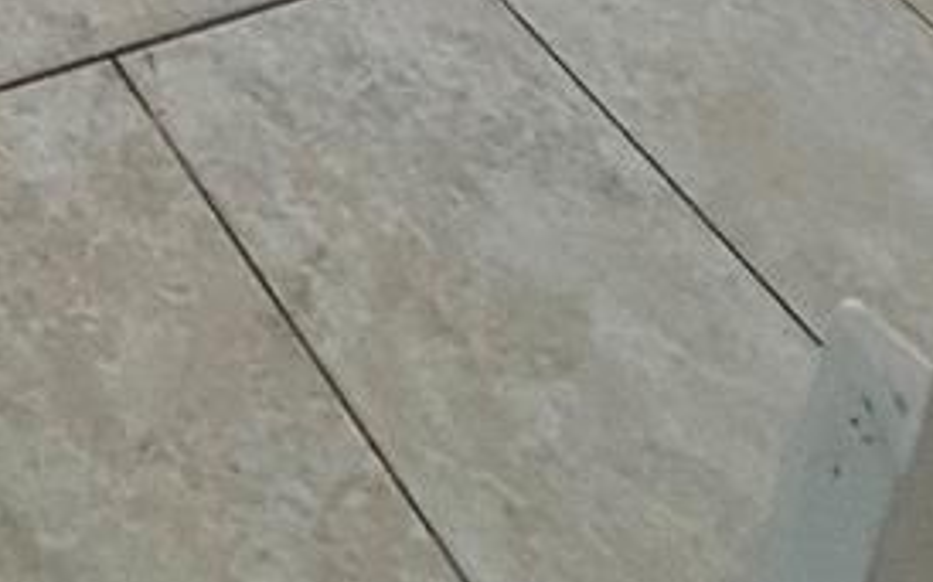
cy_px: -1406
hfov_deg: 24.2
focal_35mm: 65
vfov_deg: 9.9
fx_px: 1652
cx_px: -494
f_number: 2.2
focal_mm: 2.22
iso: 320
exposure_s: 1/60
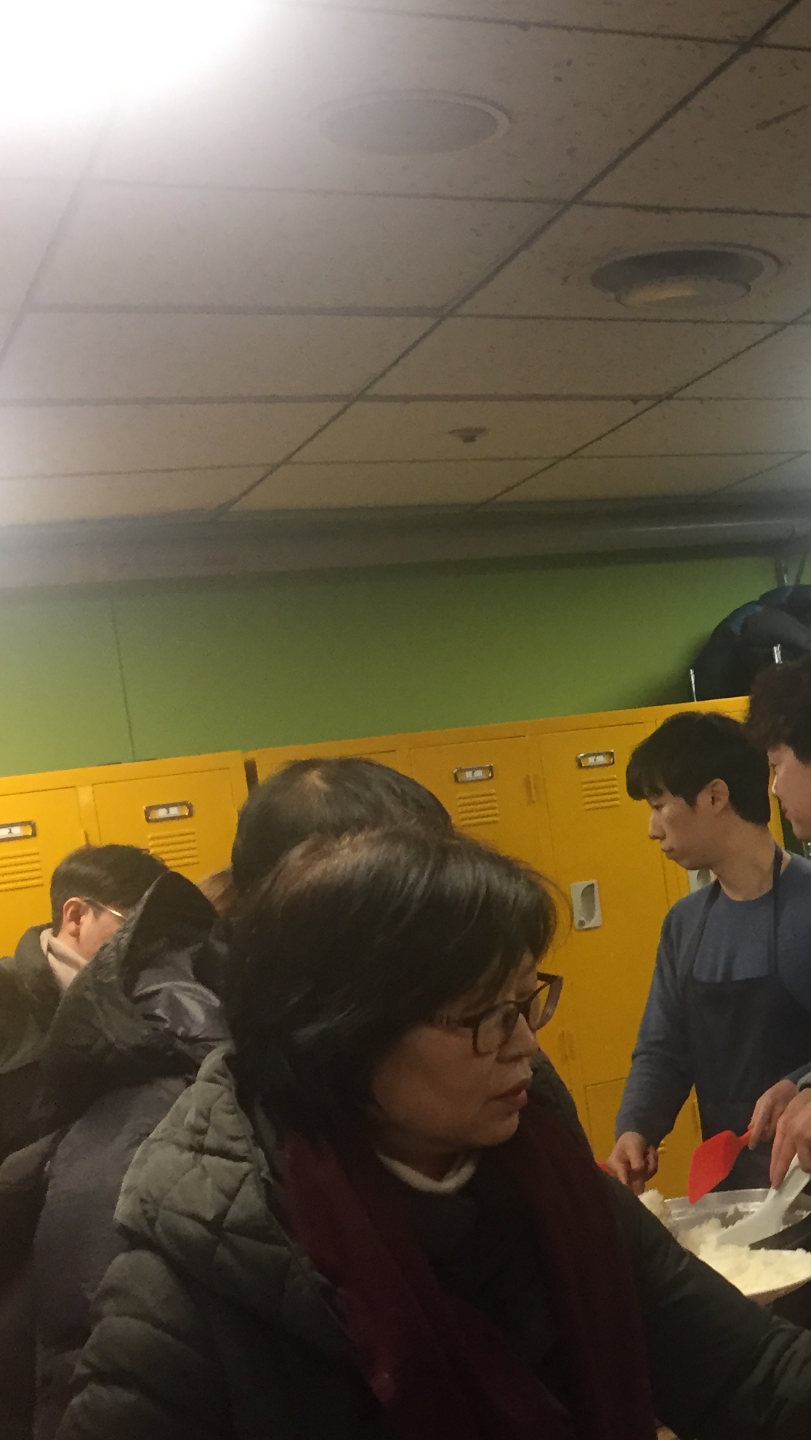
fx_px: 1987
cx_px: 1147
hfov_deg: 20.4
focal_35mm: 52
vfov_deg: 39.8
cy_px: 757
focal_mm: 4.15
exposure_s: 1/30
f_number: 2.2
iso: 125
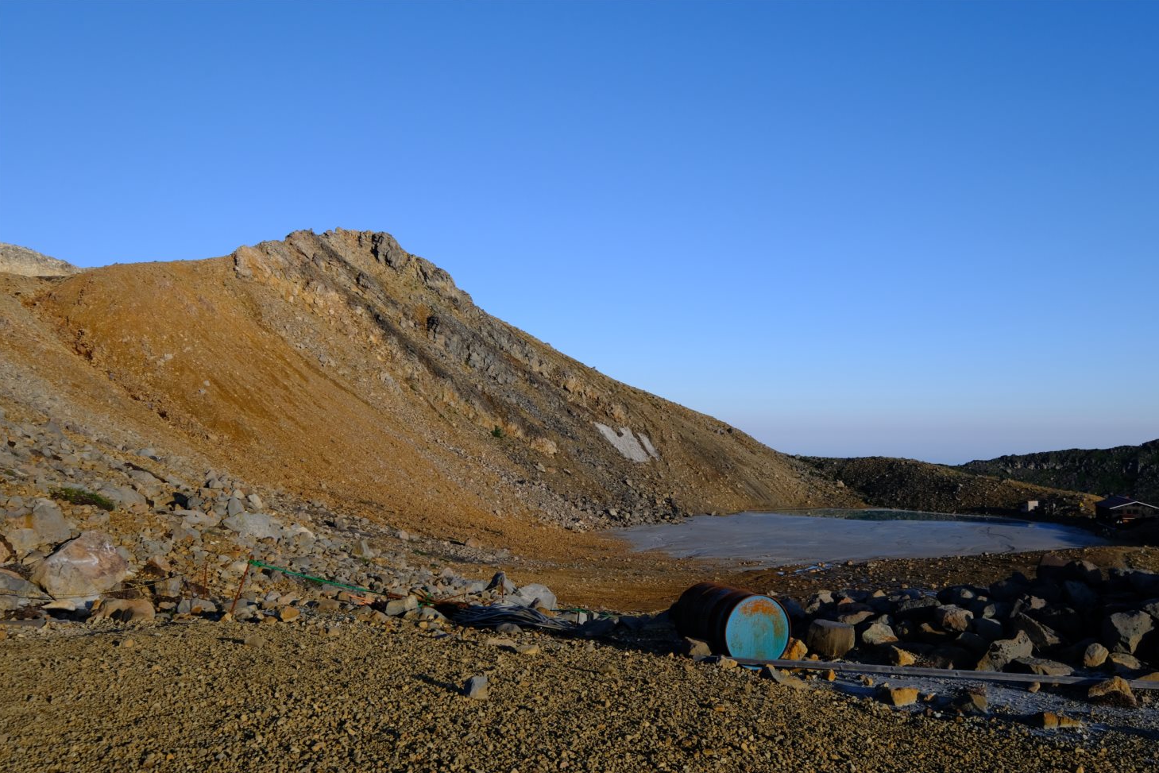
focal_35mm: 37
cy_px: 396
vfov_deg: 35.9
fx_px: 1191
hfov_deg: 51.9
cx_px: 591
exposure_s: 1/680
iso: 400
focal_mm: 24
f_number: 8
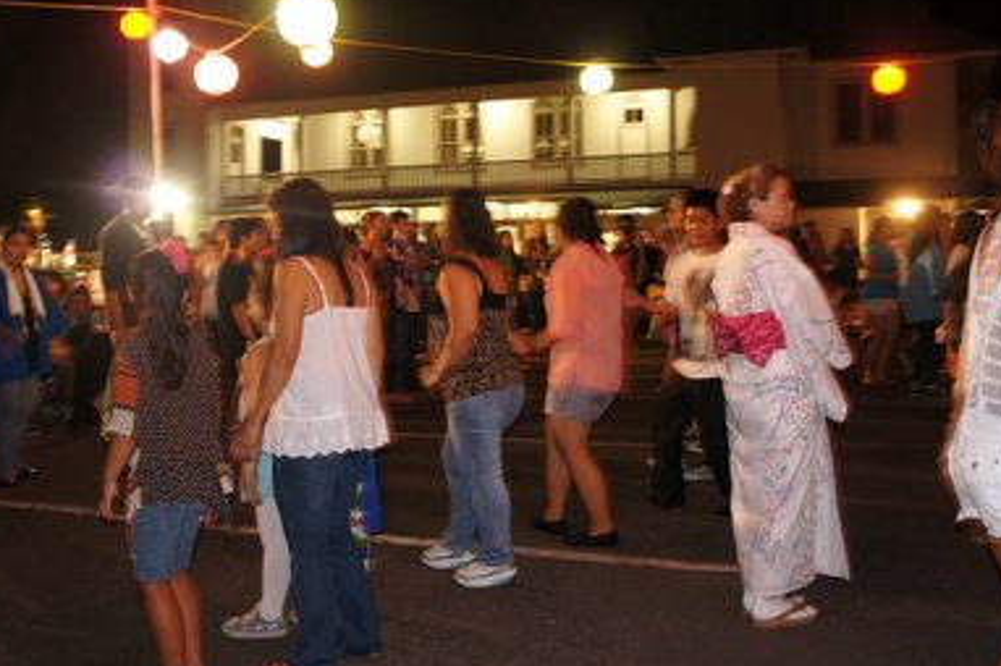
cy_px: 316
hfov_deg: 48.9
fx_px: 1101
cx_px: 514
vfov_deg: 33.6
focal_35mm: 40
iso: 800
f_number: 4
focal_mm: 21
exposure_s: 1/10
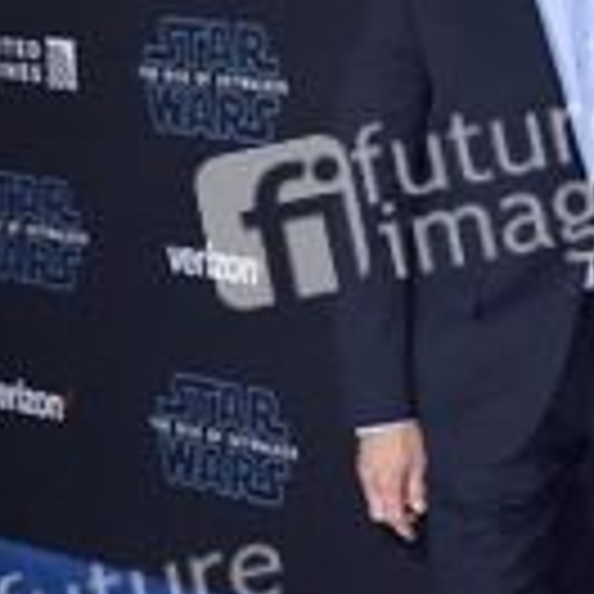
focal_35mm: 167
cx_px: 560
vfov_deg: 10.5
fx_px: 3242
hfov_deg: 10.4
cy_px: 428
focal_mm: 65
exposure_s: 1/250
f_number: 7.1
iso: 800
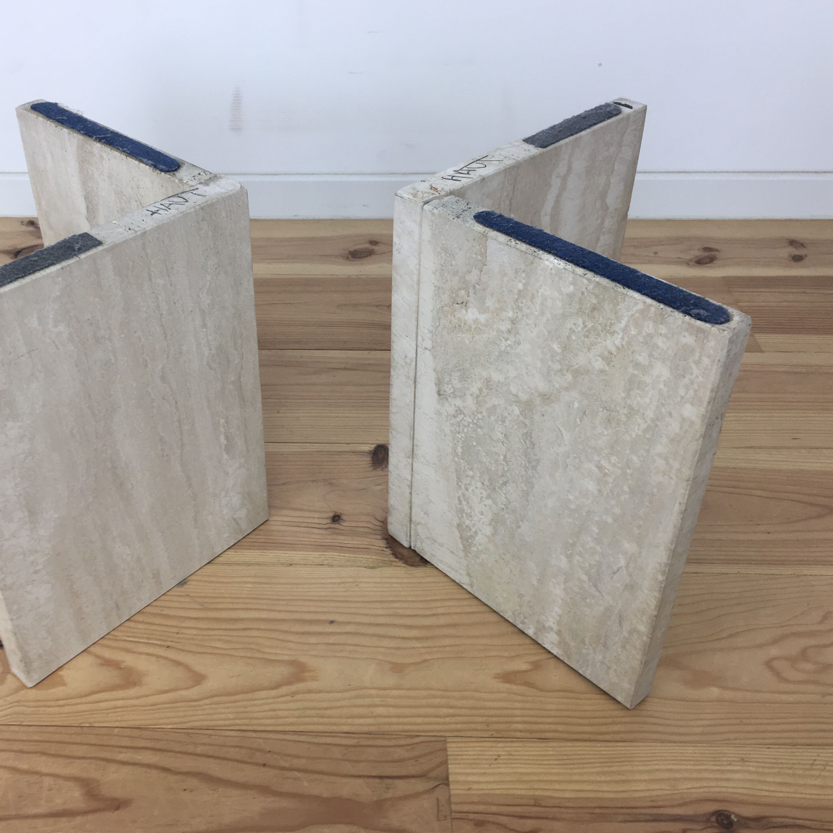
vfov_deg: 47.2
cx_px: 319
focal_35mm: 35
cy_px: 414
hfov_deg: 46.9
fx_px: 953
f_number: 2.2
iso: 32
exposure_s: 1/50
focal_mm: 4.15
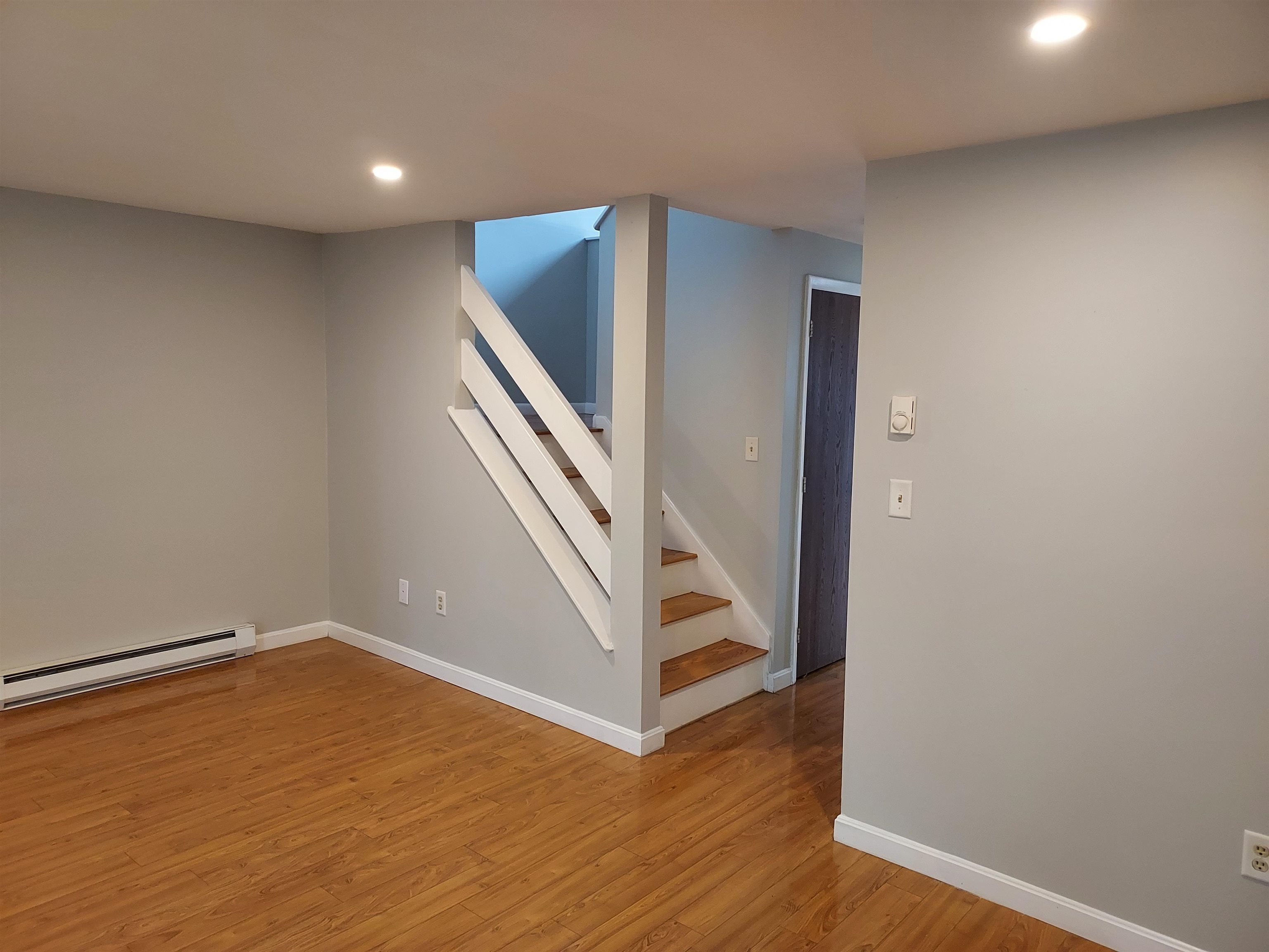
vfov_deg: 56.8
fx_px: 880
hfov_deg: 71.6
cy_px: 476
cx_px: 634
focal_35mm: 24
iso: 400
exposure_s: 1/60
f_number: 1.8
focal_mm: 4.6
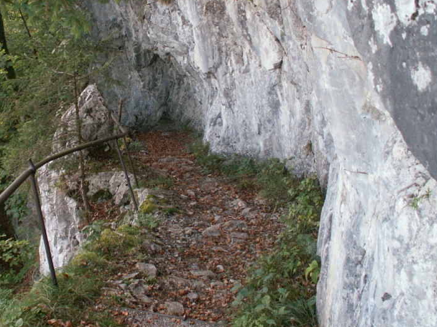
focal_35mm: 51
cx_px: 138
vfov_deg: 28.4
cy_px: 115
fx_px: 644
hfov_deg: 37.0
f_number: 2.8
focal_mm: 5.86
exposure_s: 1/40
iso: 100
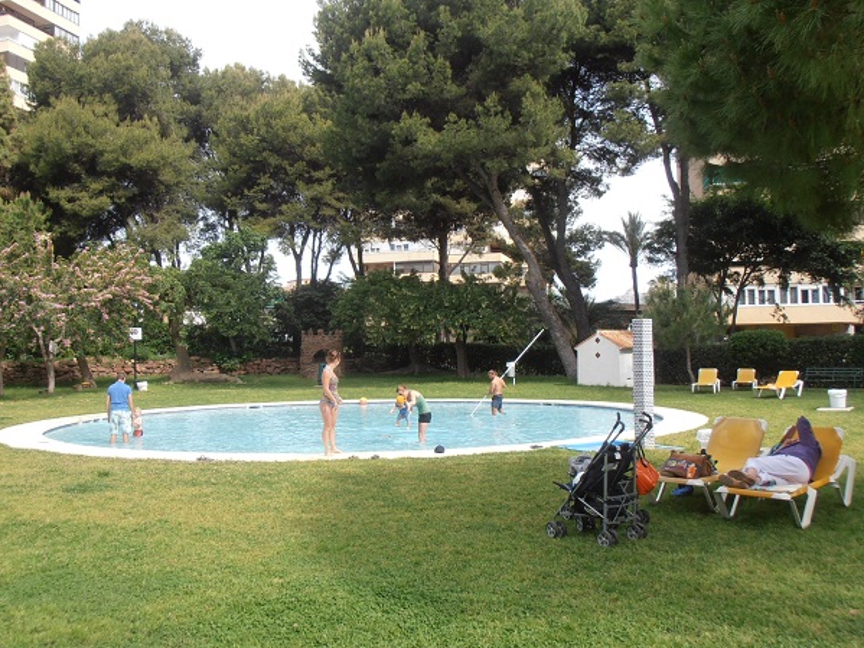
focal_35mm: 38
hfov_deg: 49.0
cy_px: 325
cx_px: 433
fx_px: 948
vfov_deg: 37.7
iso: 80
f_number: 3.9
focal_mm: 6.61
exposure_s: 1/320
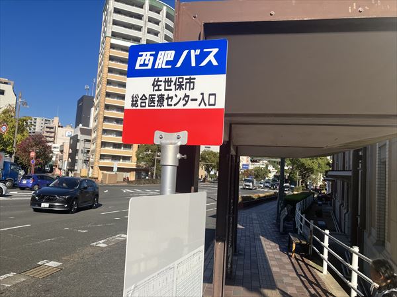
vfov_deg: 49.7
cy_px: 148
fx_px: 321
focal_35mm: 28
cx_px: 198
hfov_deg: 63.4
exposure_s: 1/2558
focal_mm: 3.99
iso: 32
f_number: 1.8
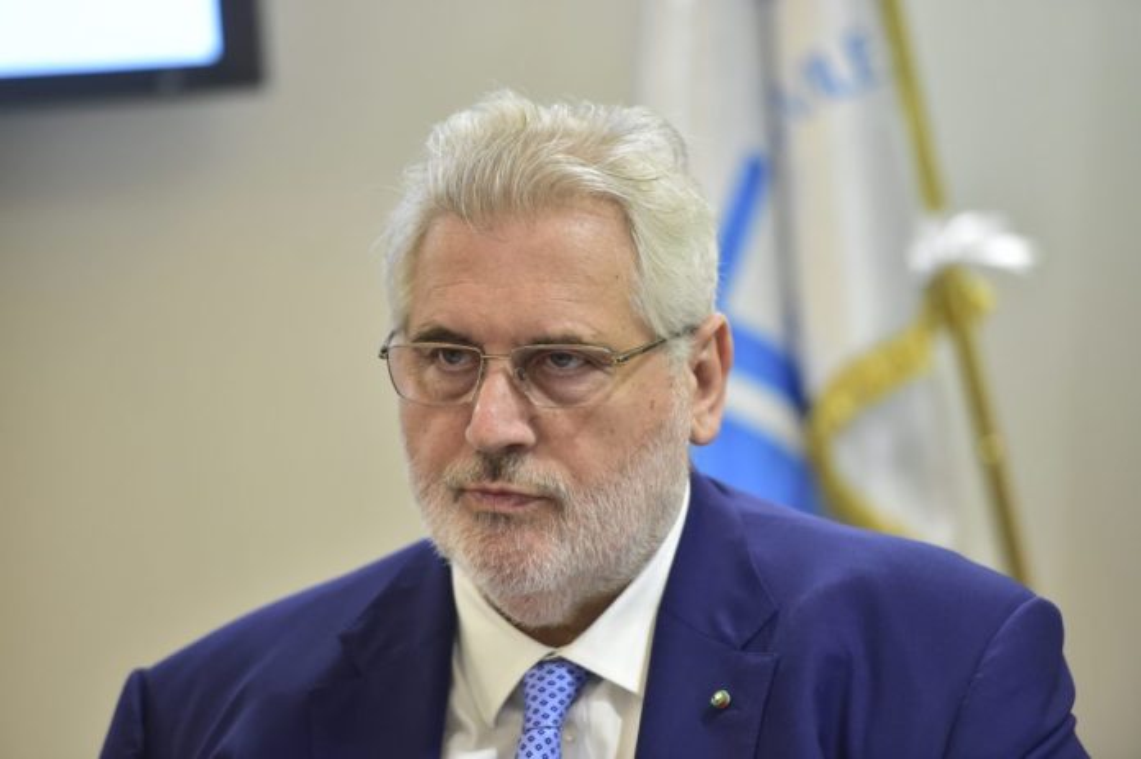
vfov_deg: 6.9
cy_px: 380
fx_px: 6334
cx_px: 570
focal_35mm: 200
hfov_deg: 10.3
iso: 4000
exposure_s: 1/400
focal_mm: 200
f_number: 3.5
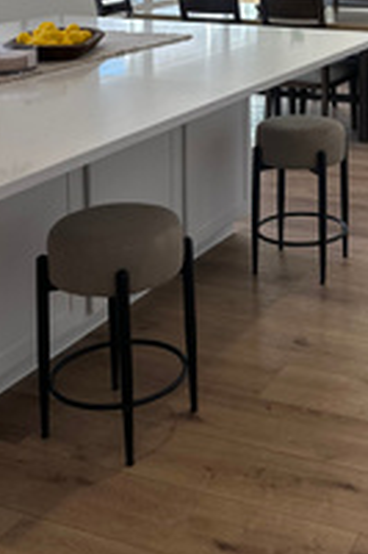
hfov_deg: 22.1
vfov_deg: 31.3
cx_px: 321
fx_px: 922
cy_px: 22
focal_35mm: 60
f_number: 1.78
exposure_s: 1/248
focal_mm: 6.86
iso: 80
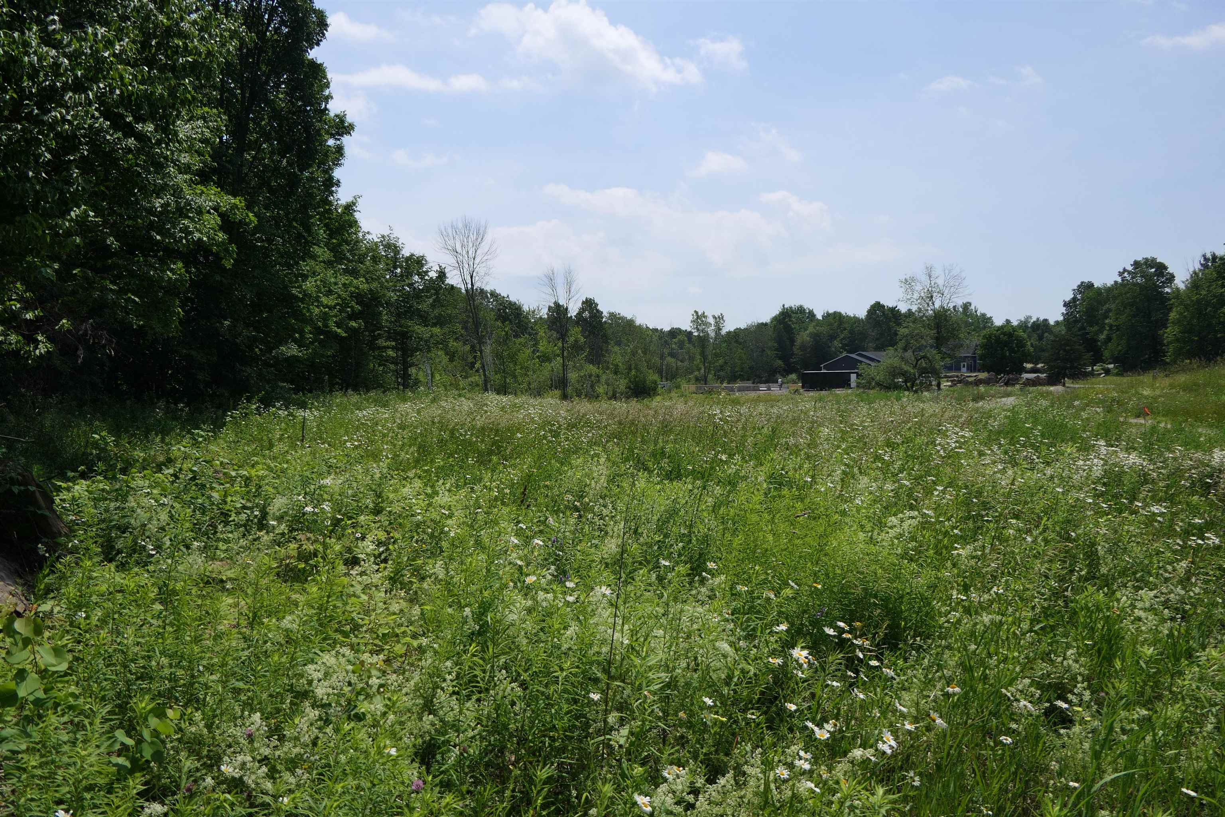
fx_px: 851
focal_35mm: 25
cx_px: 612
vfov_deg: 51.3
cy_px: 408
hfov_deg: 71.5
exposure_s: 1/2000
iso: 125
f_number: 4
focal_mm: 8.8
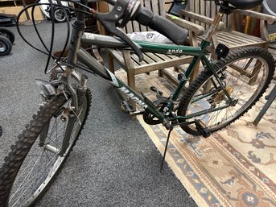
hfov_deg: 71.6
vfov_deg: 56.8
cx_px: 138
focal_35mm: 24
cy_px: 104
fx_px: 191
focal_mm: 6.86
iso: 320
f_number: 1.78
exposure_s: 1/60
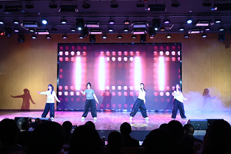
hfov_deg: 53.2
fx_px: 231
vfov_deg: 36.8
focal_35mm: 36
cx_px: 116
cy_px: 77
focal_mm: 36
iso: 500
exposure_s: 1/40
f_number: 6.3
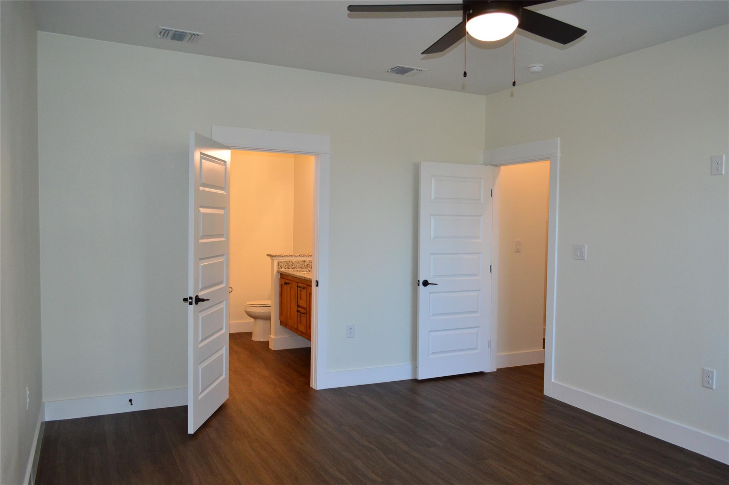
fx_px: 546
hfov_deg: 67.4
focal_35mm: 27
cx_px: 364
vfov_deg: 47.8
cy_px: 242
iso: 800
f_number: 5
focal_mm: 18
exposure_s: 1/125
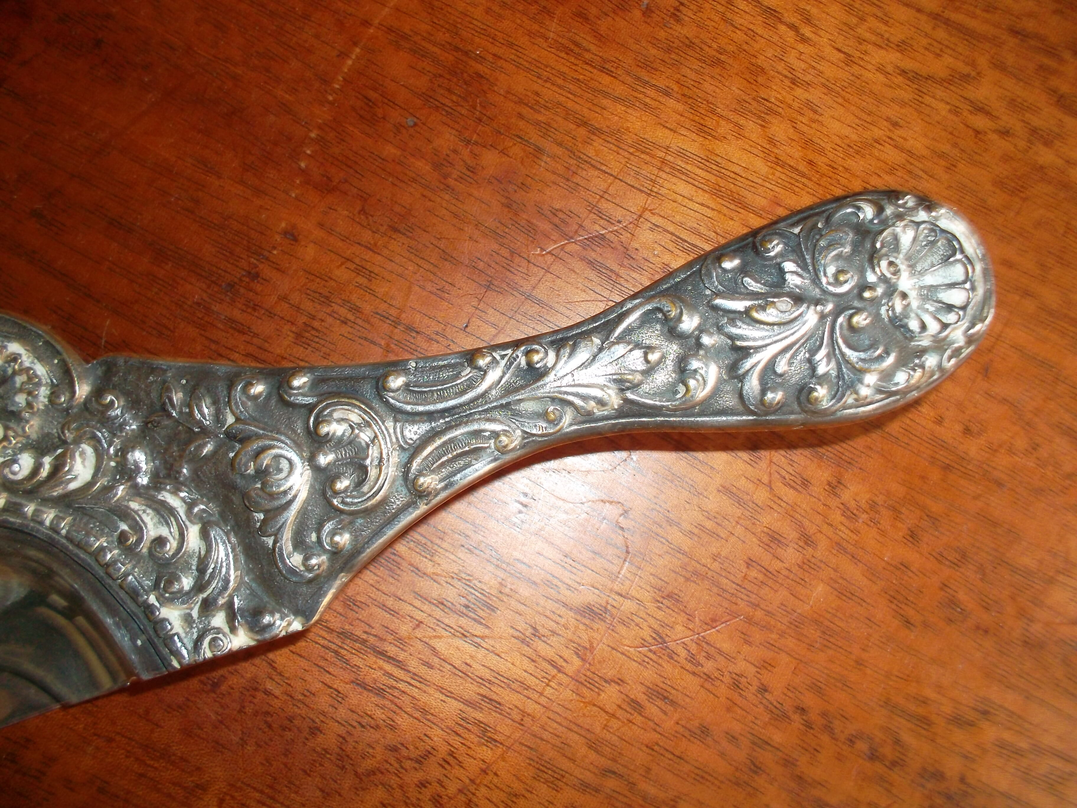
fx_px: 871
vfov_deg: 49.7
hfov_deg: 63.4
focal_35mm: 28
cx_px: 538
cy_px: 404
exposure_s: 1/15
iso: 100
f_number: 3.3
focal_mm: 4.1
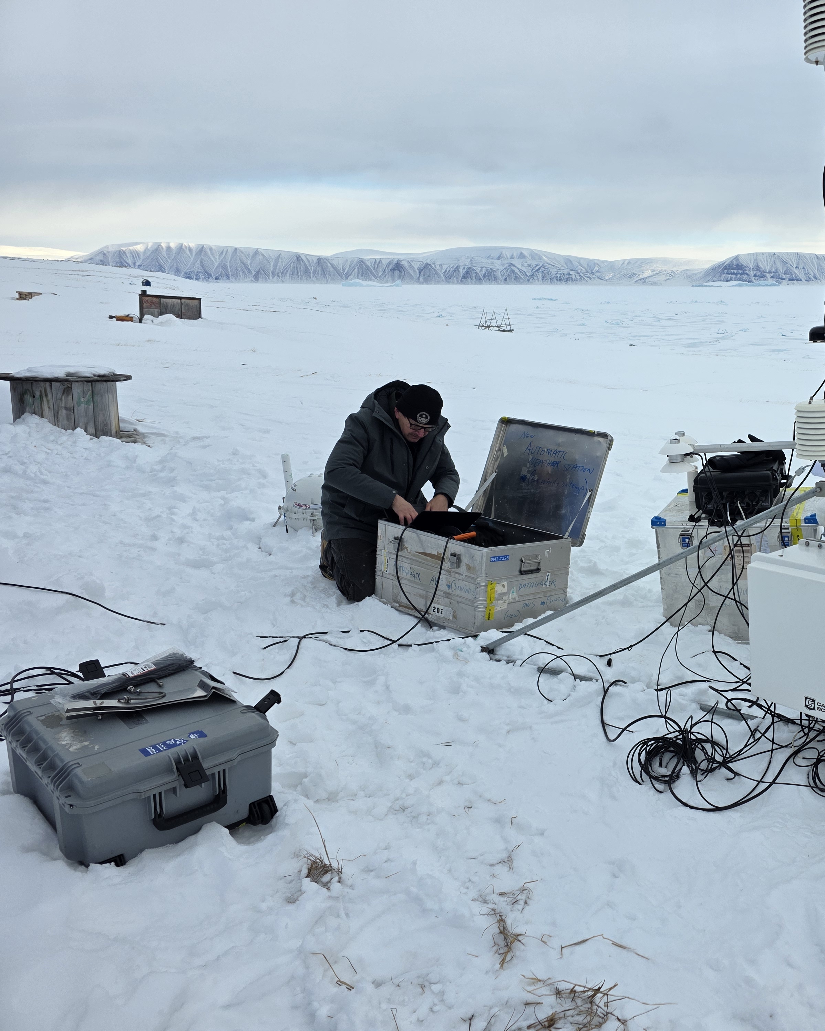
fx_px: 915
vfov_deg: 58.8
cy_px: 515
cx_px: 689
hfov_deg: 45.4
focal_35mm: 30
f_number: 1.7
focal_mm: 6.3
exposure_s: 1/4145
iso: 80
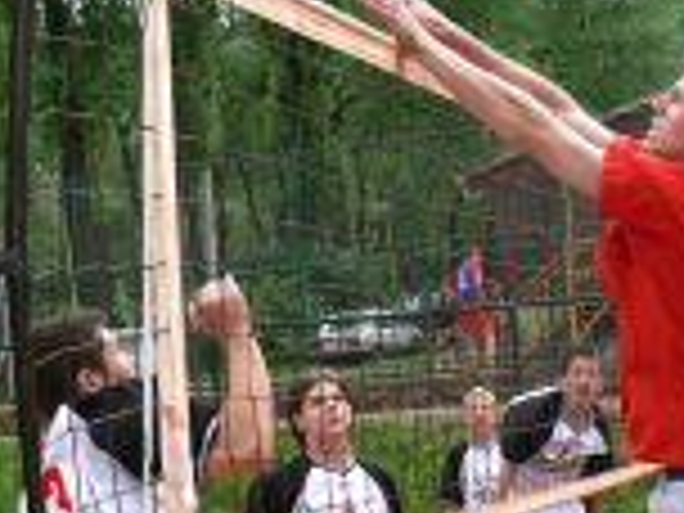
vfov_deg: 16.0
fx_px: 1818
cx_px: 279
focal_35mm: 92
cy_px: 396
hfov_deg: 21.3
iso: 125
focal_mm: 7.4
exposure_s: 1/500
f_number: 2.8
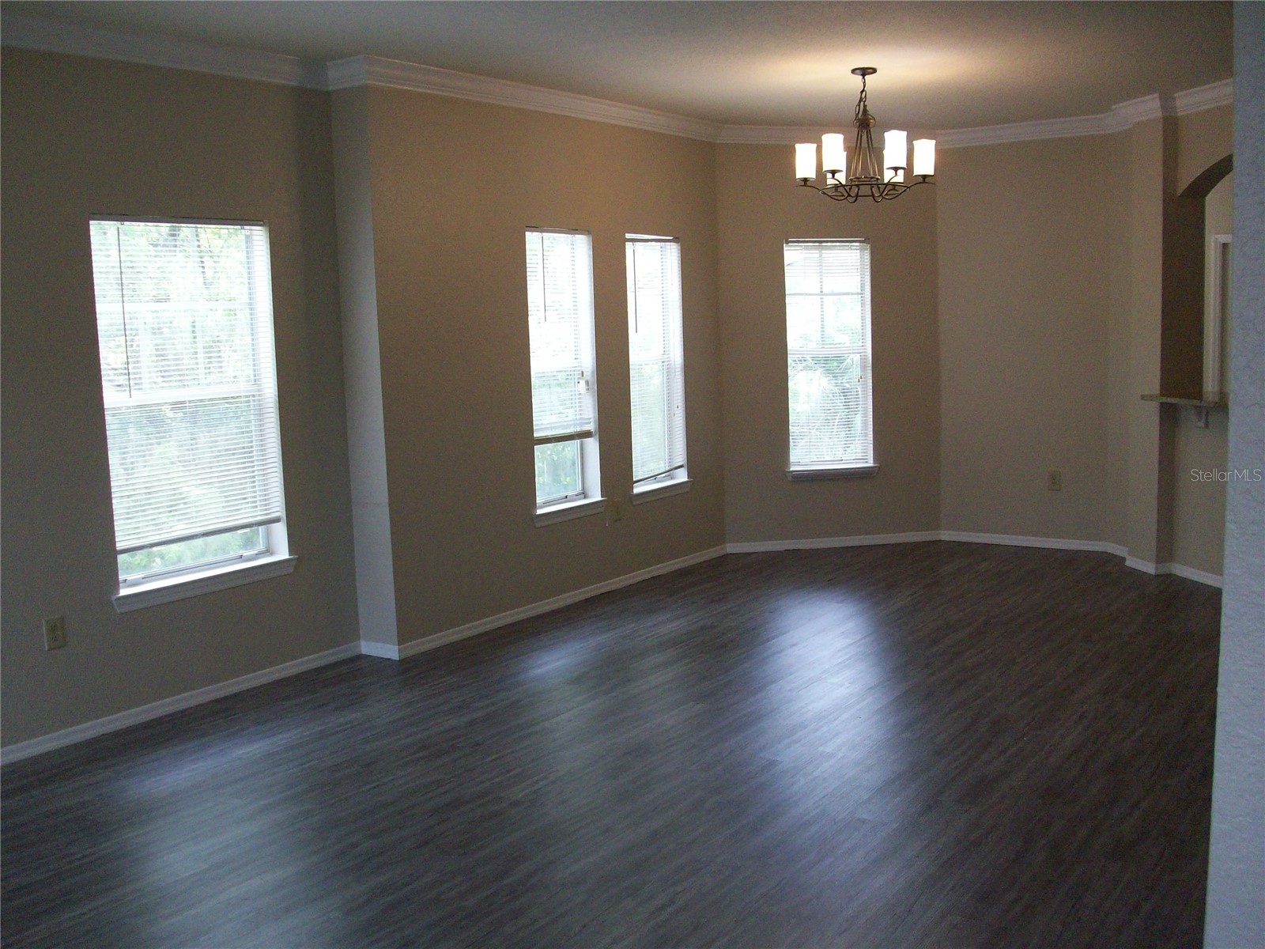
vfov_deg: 41.8
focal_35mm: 34
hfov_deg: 54.0
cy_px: 474
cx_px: 632
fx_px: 1242
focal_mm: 5.7
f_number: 2.8
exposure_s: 1/121
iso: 160
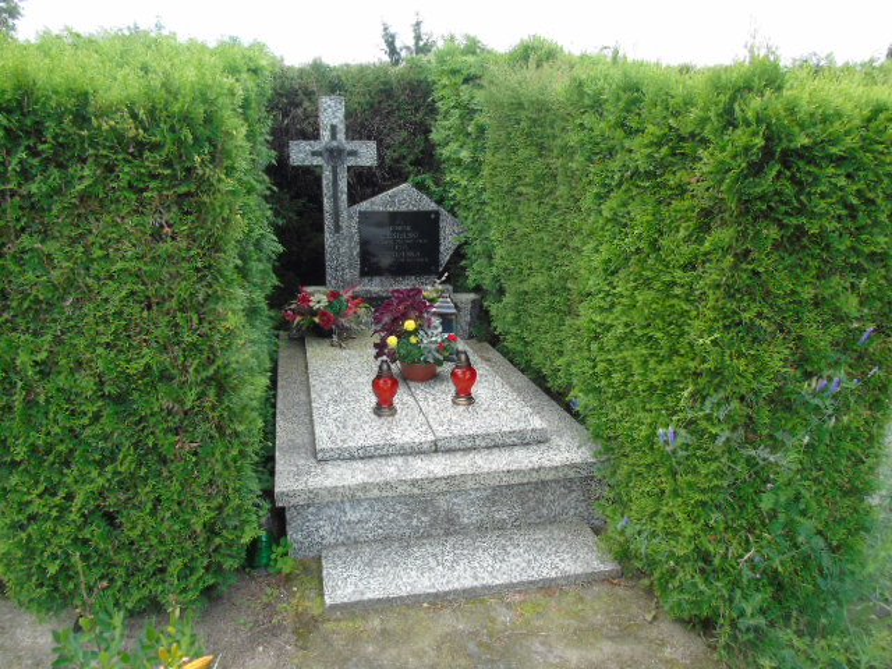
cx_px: 446
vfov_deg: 54.9
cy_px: 334
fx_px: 644
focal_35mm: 25
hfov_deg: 69.4
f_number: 3.4
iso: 80
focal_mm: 4.4
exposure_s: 1/125
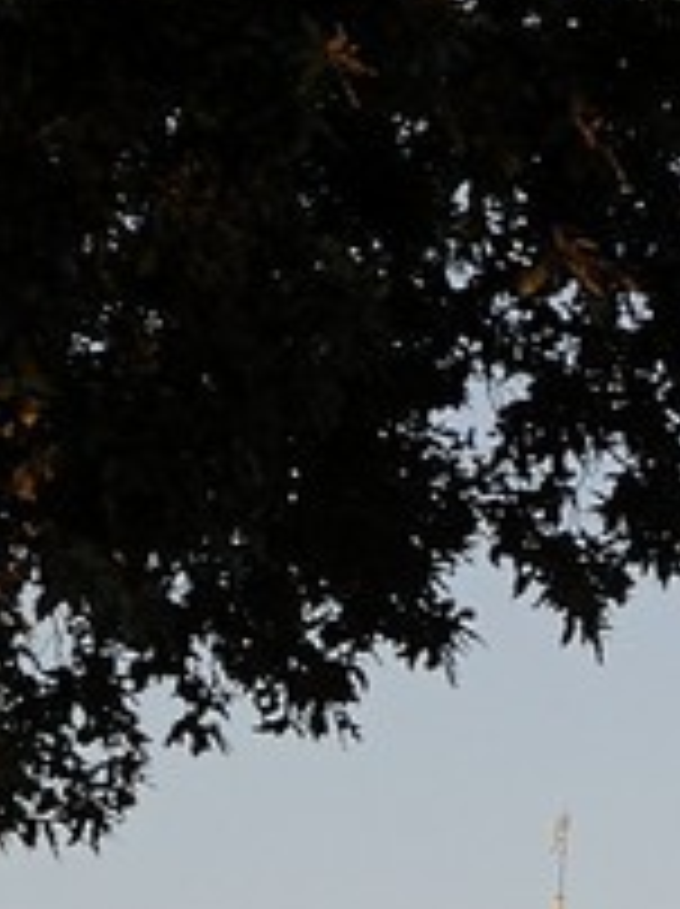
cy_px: 886
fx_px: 9607
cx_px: 3062
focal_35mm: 366
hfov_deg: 3.8
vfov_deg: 5.4
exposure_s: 1/160
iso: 400
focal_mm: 48
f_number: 9
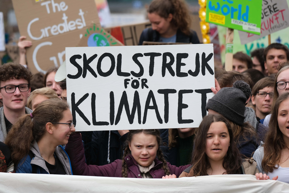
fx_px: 2288
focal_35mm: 285
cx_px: 144
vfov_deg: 4.8
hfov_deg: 7.2
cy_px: 96
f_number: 5
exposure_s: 1/500
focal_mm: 189.7
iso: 250
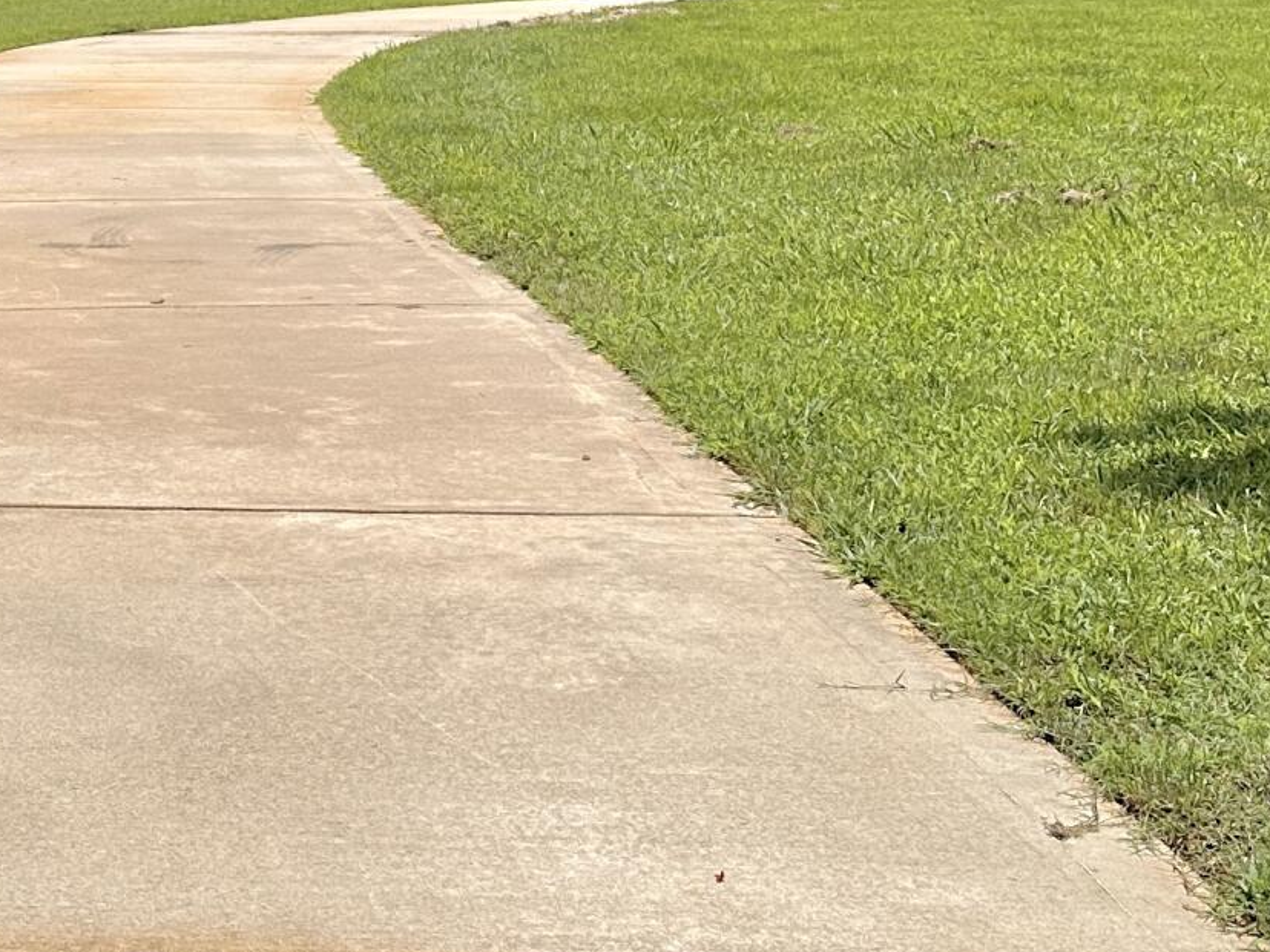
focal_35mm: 87
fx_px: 3192
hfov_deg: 21.5
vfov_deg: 16.7
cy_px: 51
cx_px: -77
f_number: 1.78
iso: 80
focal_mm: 6.86
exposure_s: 1/8197
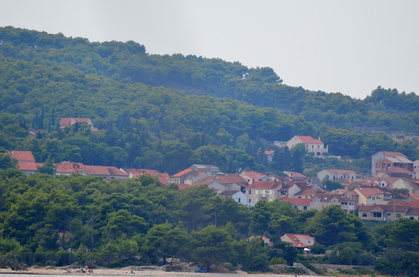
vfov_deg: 3.0
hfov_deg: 4.6
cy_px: 138
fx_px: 5225
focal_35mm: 450
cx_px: 210
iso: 400
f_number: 5.6
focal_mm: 300
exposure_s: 1/1250
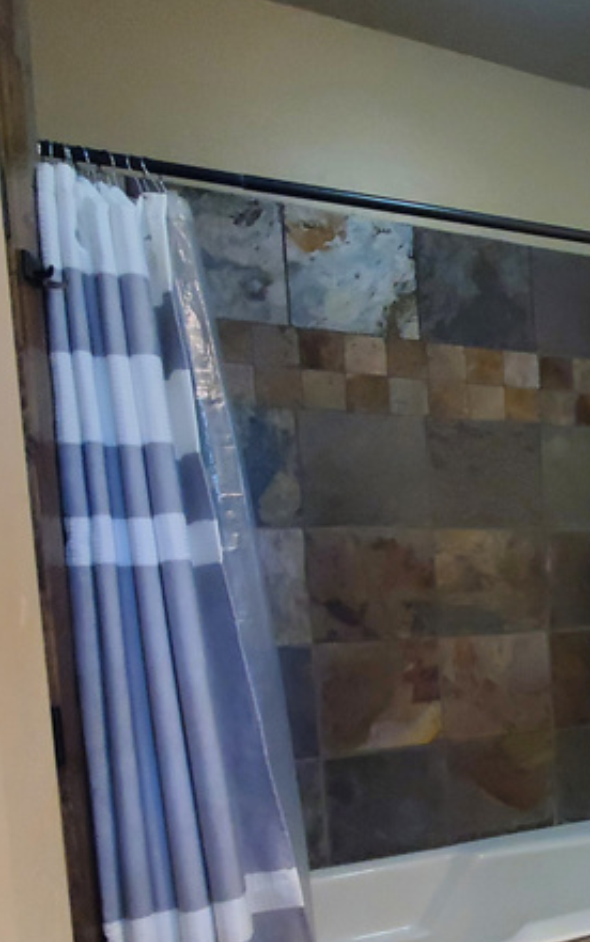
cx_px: 808
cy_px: 662
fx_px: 822
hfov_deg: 29.6
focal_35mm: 32
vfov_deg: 57.7
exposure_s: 1/60
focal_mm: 1.8
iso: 320
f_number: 2.2
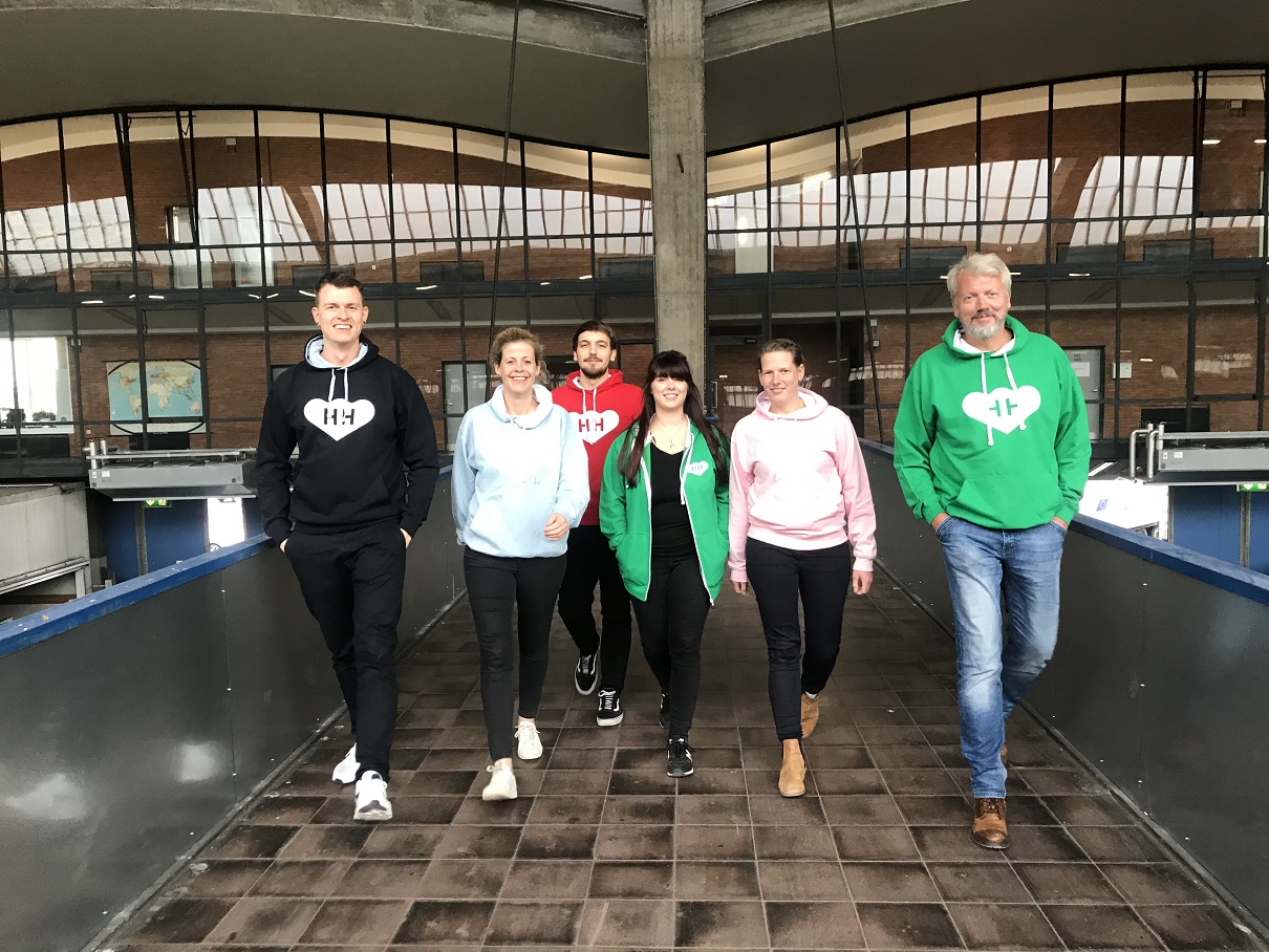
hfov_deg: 63.4
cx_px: 634
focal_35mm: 28
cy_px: 476
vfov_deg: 49.8
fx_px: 1027
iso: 40
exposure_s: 1/25
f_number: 1.8
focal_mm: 3.99
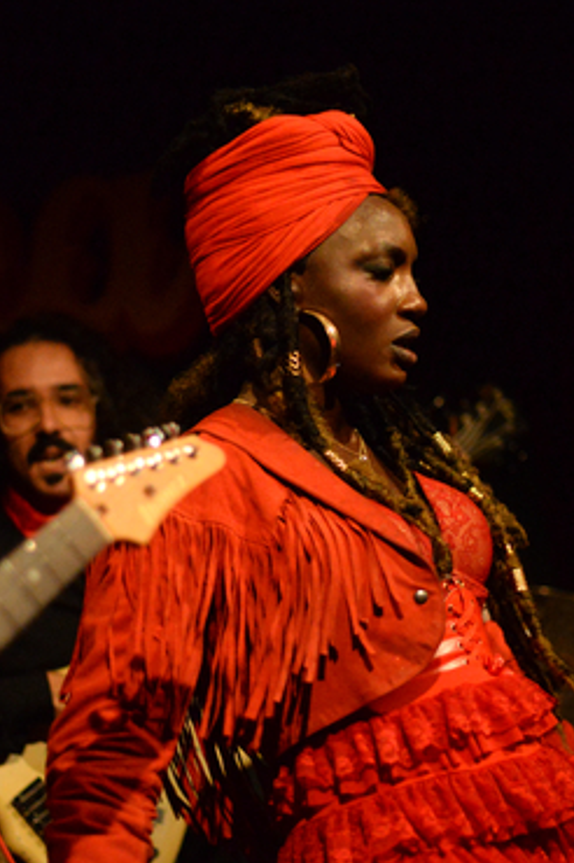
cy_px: 479
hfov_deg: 16.0
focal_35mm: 85
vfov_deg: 23.9
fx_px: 2037
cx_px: 273
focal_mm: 50
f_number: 1.4
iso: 6400
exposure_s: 1/500
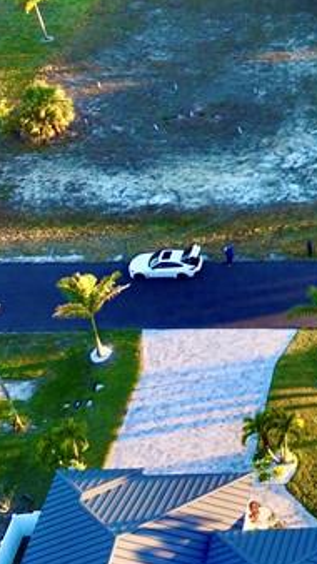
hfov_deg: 16.1
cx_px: 527
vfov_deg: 30.6
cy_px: 67
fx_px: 987
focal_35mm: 66
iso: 122
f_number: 2.8
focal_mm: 3.61
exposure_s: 1/100
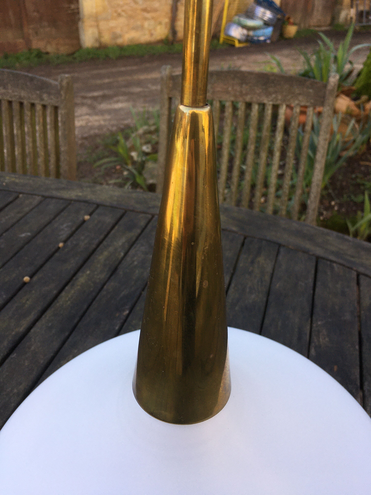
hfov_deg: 48.2
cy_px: 248
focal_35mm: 29
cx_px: 186
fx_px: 414
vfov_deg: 61.7
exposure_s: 1/388
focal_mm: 4.15
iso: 25
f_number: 2.2
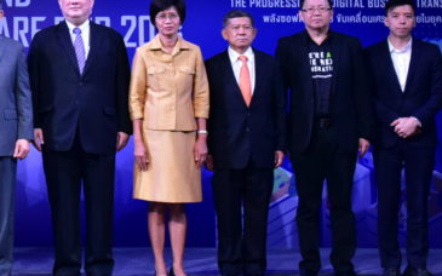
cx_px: -10
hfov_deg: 20.1
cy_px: -53
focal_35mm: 100
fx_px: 1204
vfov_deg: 12.8
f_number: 7.1
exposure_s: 1/250
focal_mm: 35
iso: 3200
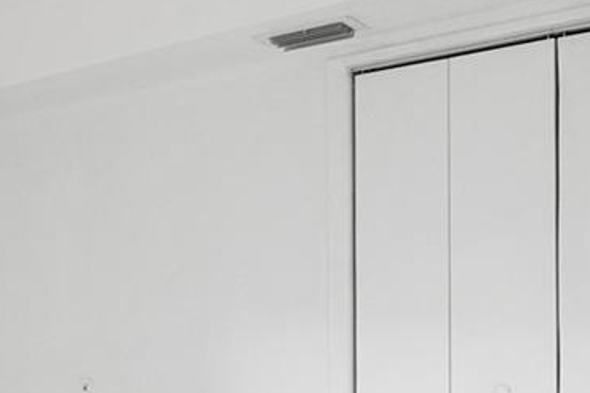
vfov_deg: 25.5
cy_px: 318
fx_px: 852
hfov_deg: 33.6
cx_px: -46
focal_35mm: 52
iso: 500
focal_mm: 12
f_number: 9
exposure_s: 1/8
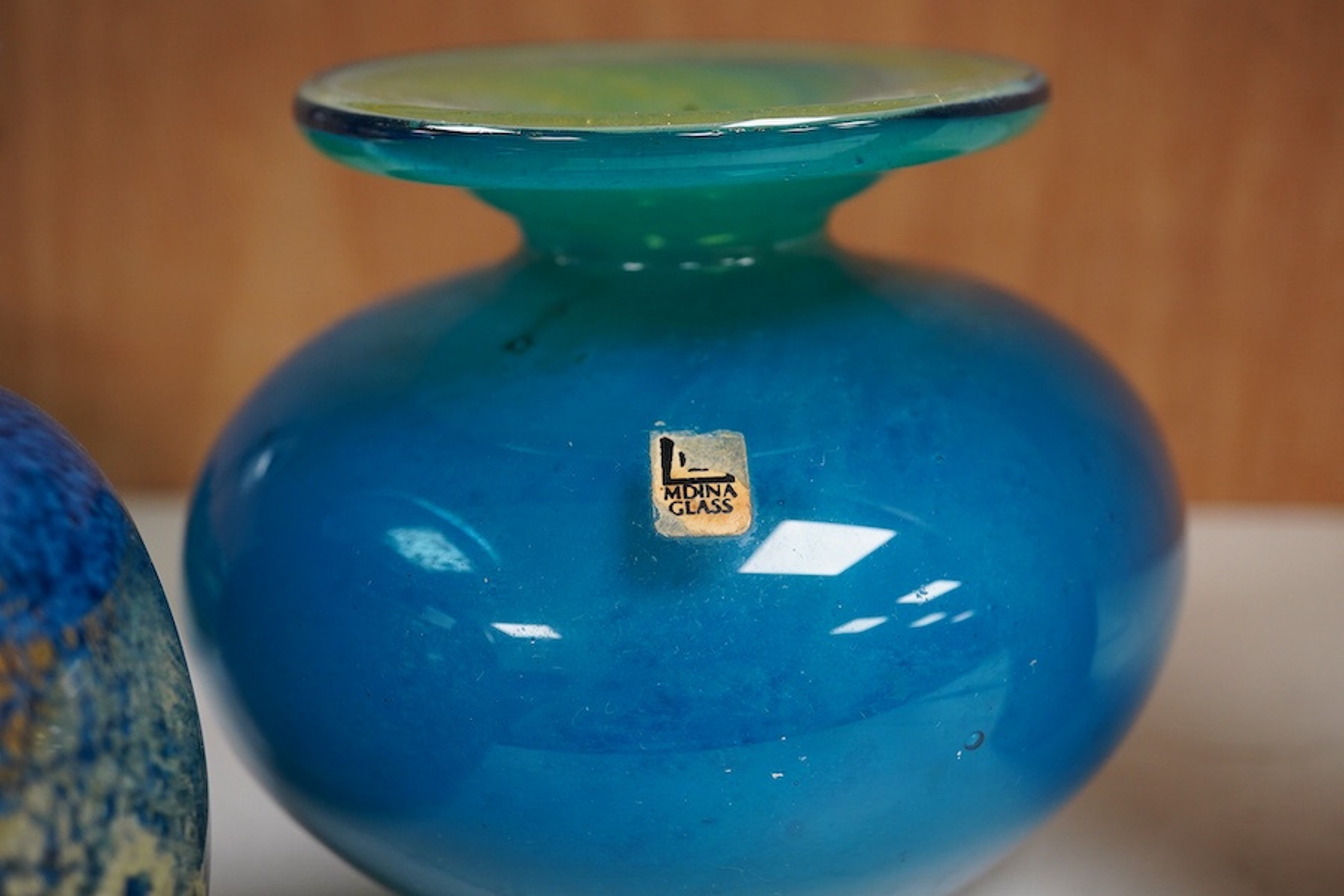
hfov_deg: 43.6
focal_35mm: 45
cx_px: 672
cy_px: 448
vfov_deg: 29.9
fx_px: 1680
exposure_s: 1/125
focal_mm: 30
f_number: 7.1
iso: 1250
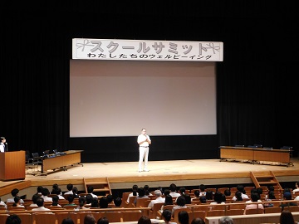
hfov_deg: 27.8
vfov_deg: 21.0
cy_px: 112
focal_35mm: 70
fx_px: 605
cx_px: 150
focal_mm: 12.5
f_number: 4.5
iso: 400
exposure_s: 1/10
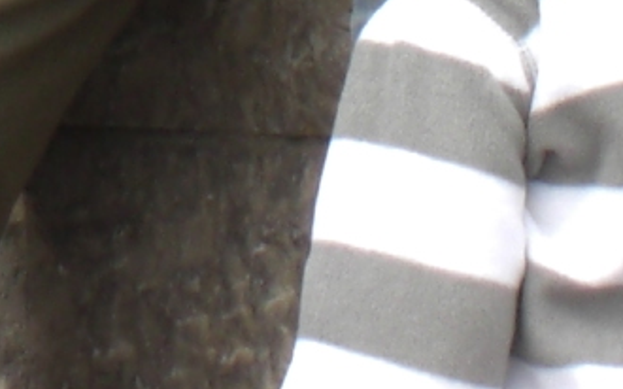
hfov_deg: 2.7
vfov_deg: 1.7
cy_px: -1218
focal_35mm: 781
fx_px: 13256
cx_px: -276
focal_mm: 19.7
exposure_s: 1/250
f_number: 4.8
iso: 80
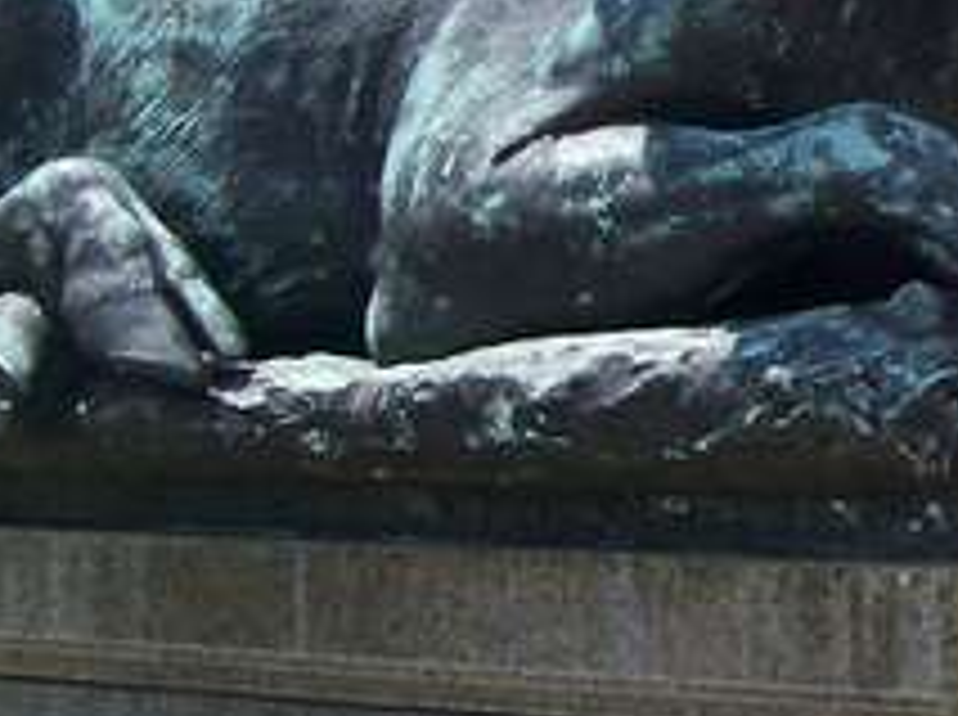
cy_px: -63
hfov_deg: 15.0
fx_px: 3536
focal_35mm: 128
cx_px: 1102
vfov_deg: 11.4
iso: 80
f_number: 5.1
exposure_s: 1/359
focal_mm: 5.6
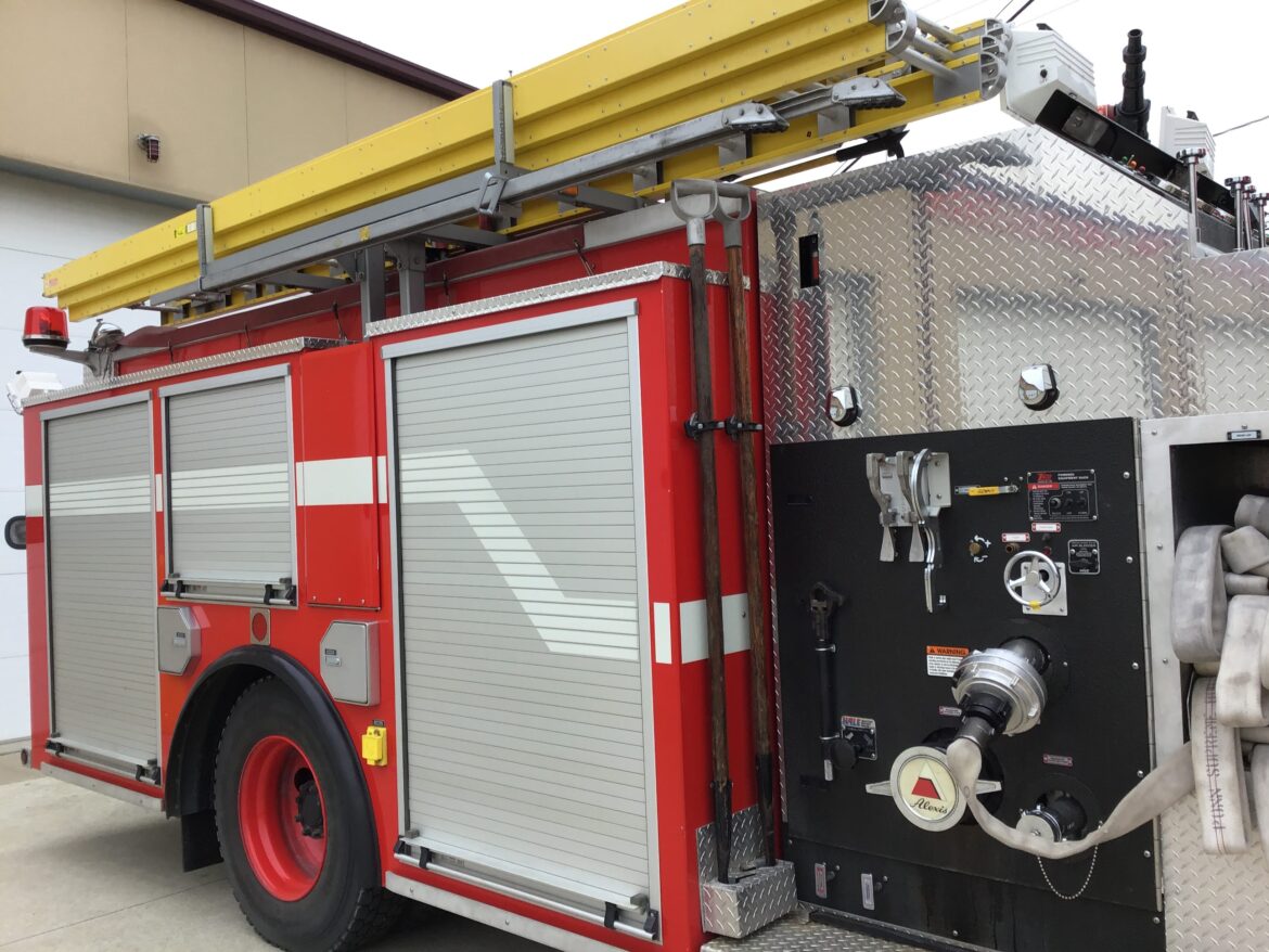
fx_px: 1137
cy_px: 476
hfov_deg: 58.3
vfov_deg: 45.5
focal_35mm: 31
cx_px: 634
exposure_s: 1/105
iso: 25
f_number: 2.4
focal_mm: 3.3
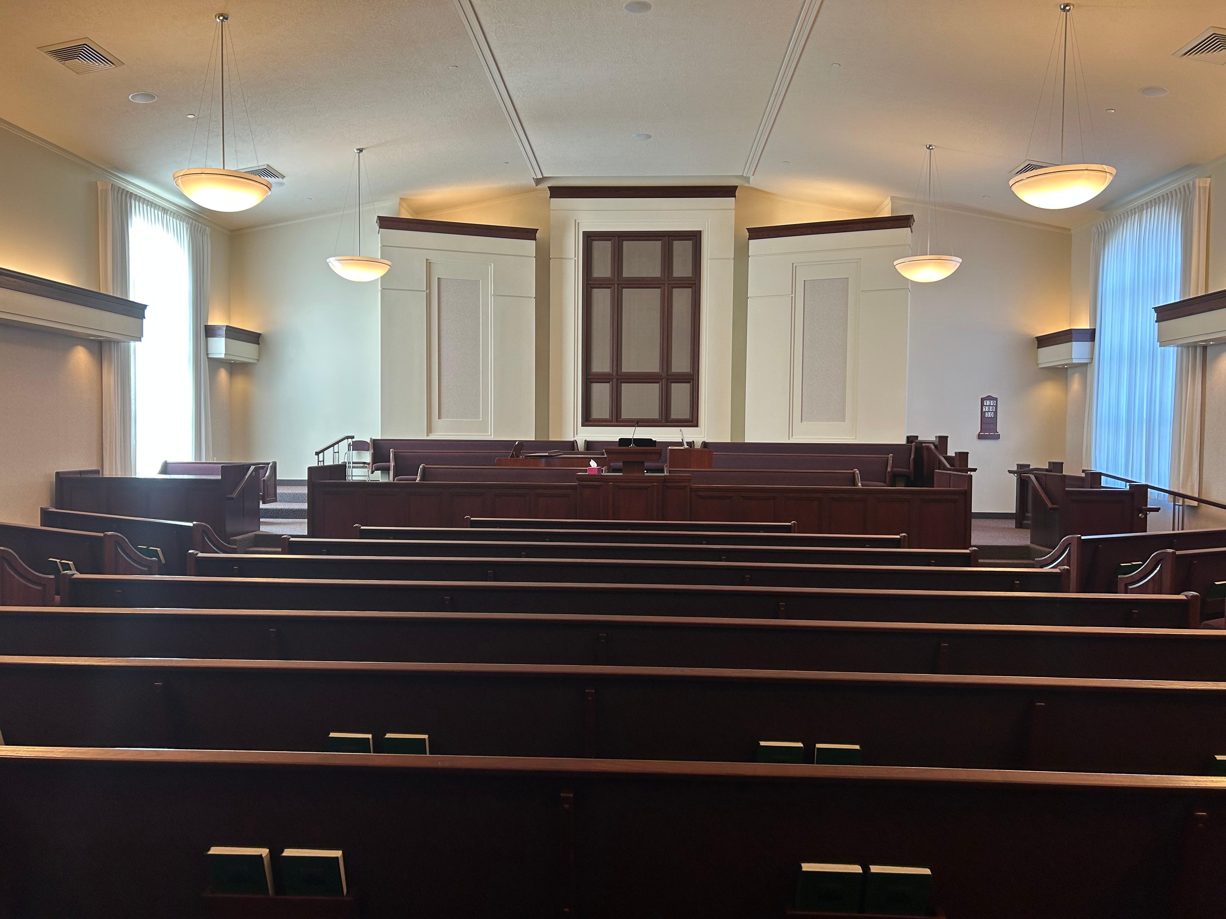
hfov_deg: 67.3
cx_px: 613
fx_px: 921
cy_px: 460
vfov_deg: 53.1
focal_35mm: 26
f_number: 1.5
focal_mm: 5.7
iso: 64
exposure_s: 1/60
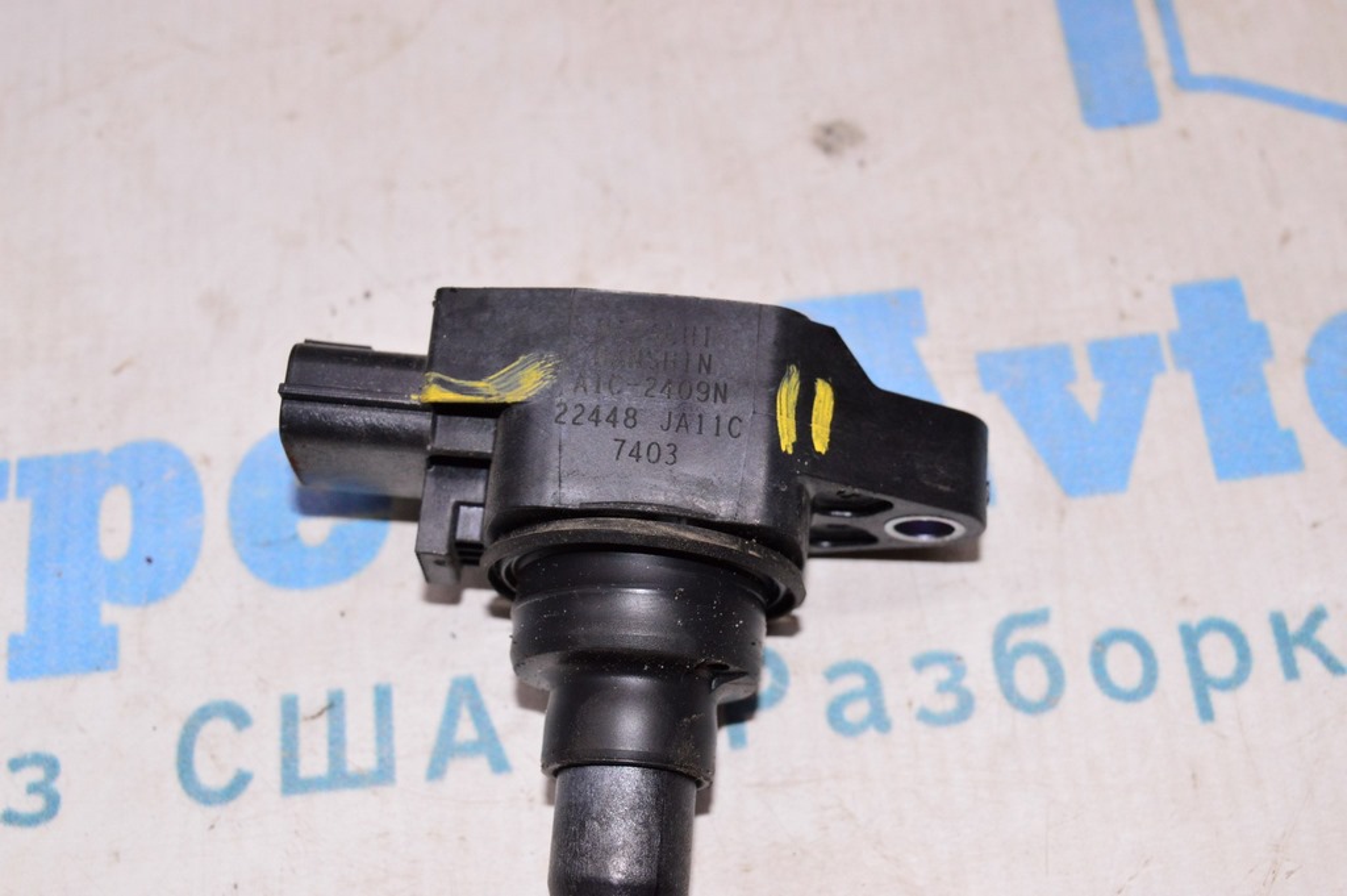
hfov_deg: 38.9
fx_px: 1907
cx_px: 674
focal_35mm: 51
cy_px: 448
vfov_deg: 26.4
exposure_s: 1/200
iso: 1600
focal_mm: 34
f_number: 8
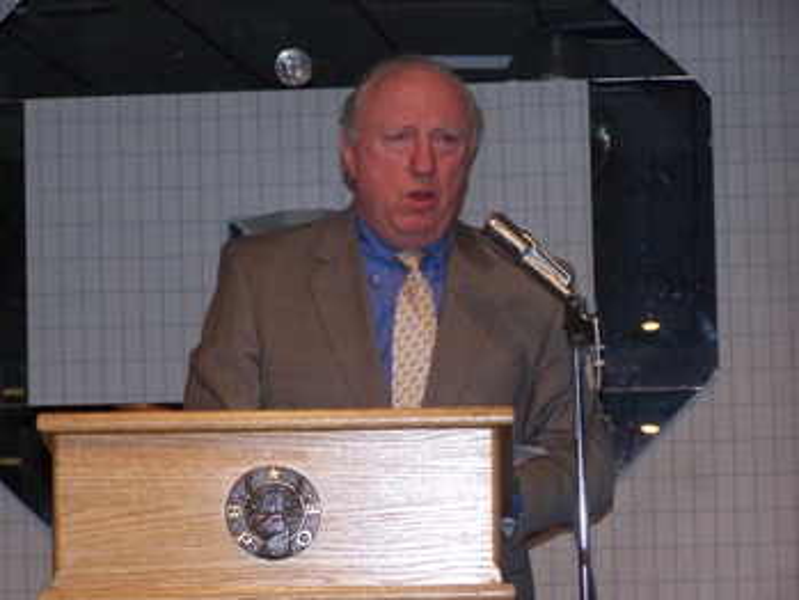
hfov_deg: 14.2
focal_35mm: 139
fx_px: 3209
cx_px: 400
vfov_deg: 10.7
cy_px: 300
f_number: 3.2
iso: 140
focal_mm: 23.1
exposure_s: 1/100
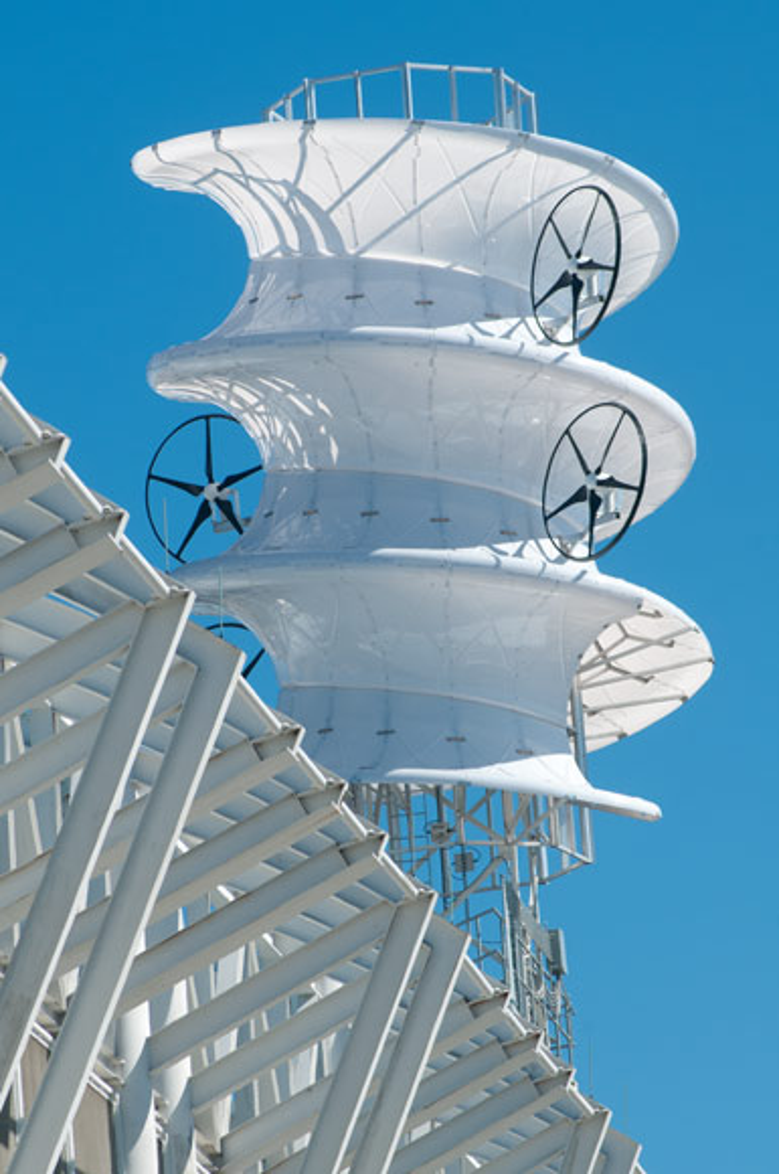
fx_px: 4981
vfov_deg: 13.4
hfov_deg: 8.9
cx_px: 390
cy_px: 587
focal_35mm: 153
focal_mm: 102
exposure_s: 1/400
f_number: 1.6
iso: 200
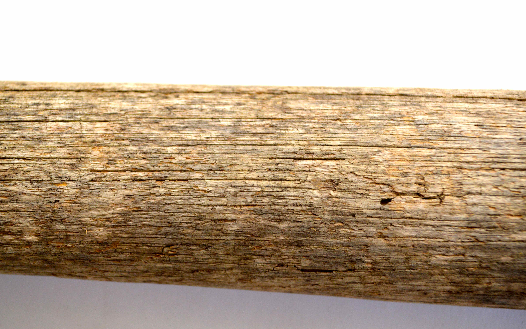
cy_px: 170
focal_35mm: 49
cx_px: 263
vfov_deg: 26.3
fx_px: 702
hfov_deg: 41.1
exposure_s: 1/60
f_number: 4.8
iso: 560
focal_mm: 32
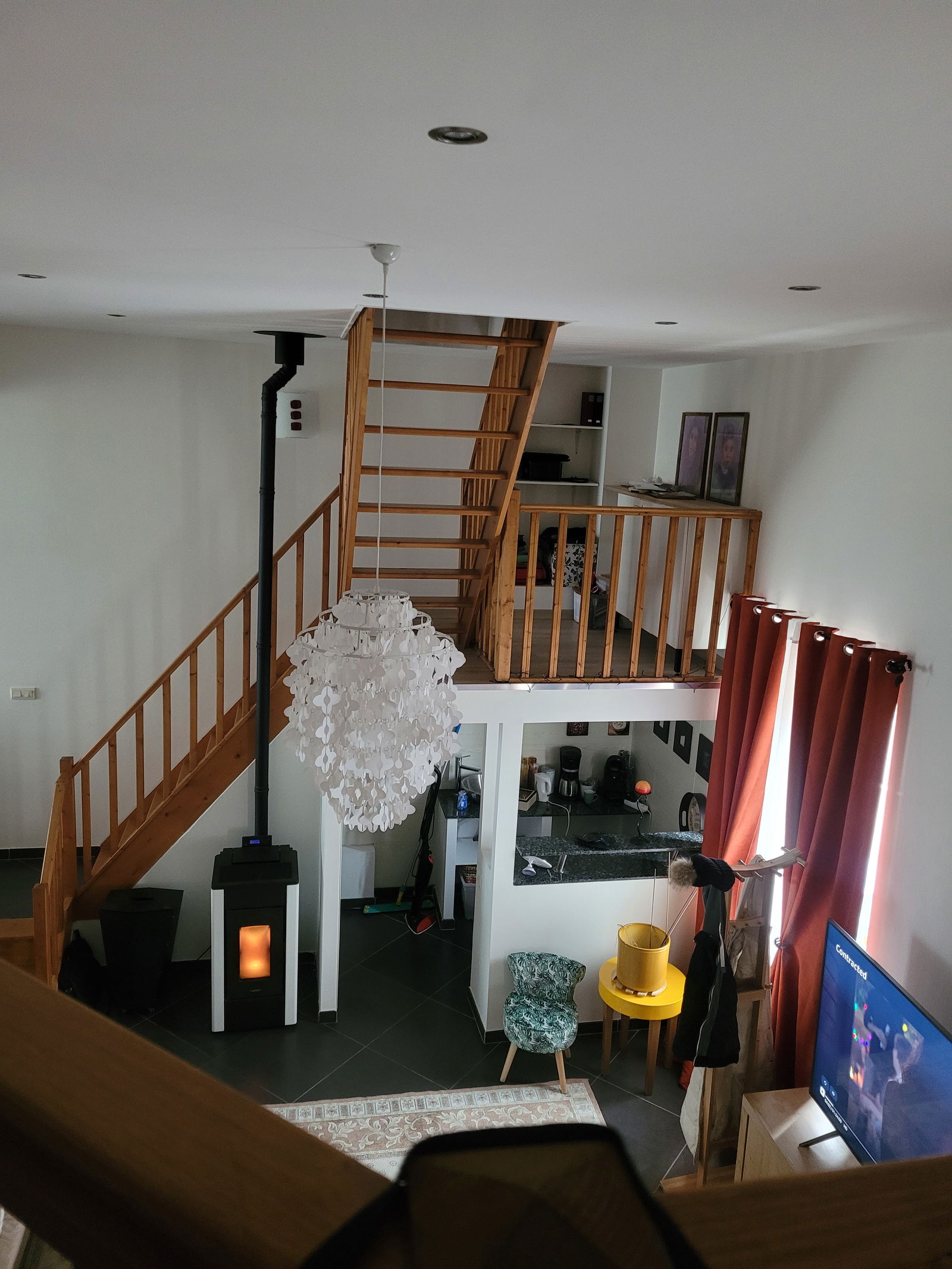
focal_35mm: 26
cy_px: 634
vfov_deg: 67.3
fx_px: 953
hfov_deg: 53.1
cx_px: 476
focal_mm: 5.4
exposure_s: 1/24
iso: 640
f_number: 1.8
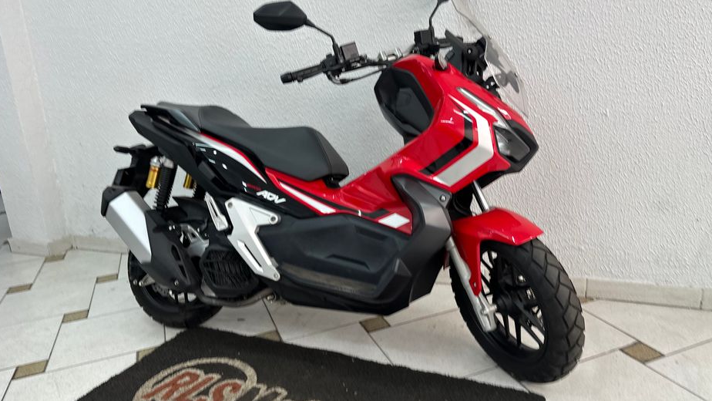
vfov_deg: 42.9
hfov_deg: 69.9
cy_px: 190
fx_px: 510
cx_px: 361
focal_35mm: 27
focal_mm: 6.86
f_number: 1.78
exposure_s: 1/60
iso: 125
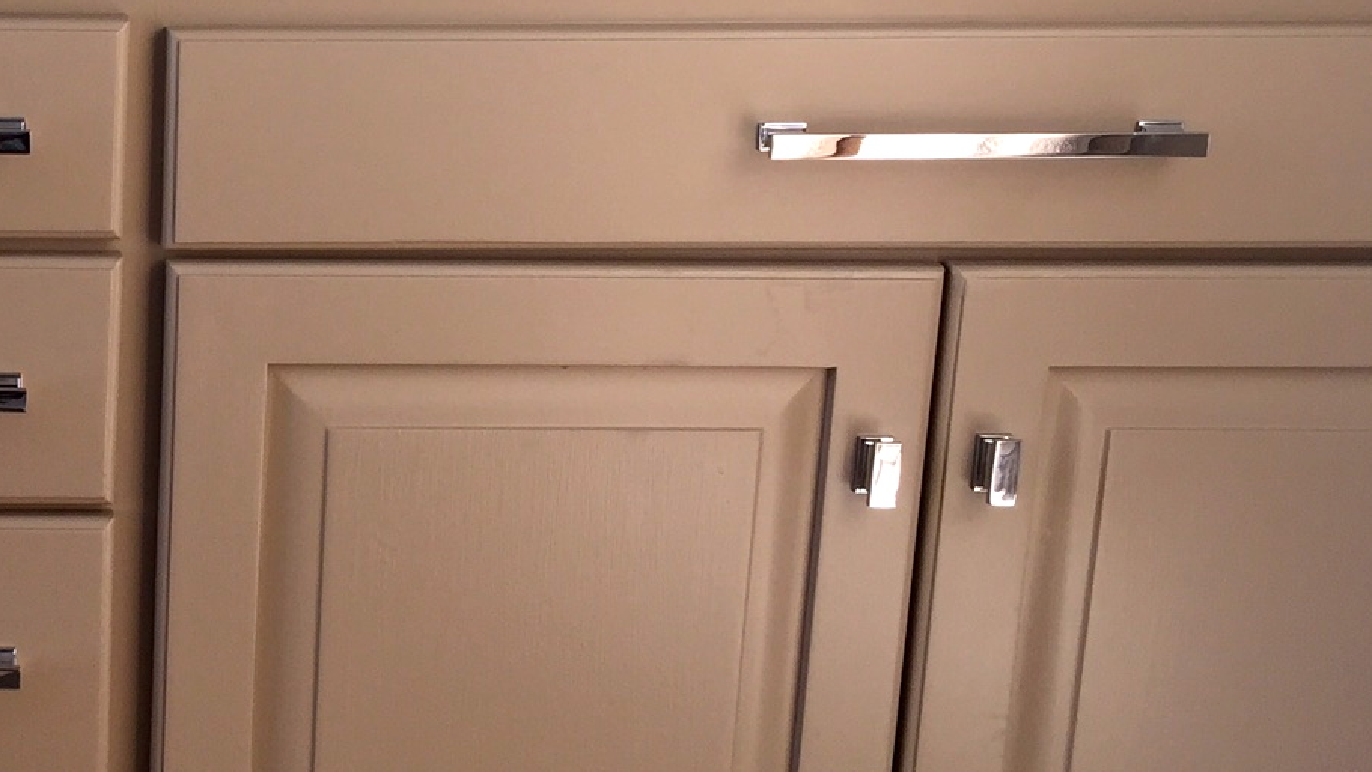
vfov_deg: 17.0
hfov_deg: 27.6
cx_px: -81
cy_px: 283
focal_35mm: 71
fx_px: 2584
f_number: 2.2
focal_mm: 4.15
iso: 32
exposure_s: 1/120
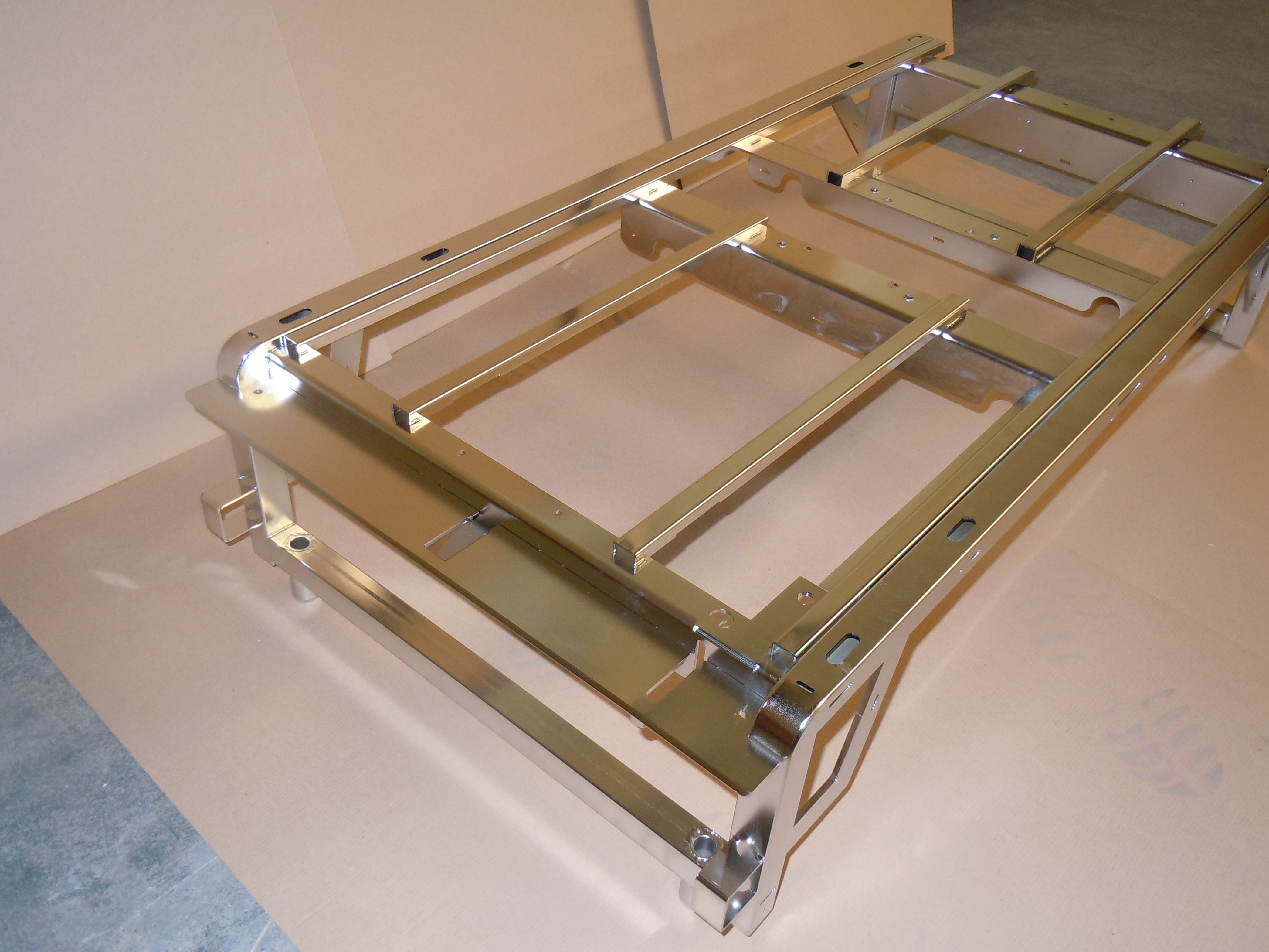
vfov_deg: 45.4
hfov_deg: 58.4
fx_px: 1136
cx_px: 641
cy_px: 491
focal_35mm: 31
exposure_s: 1/30
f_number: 3.5
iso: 200
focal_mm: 5.4
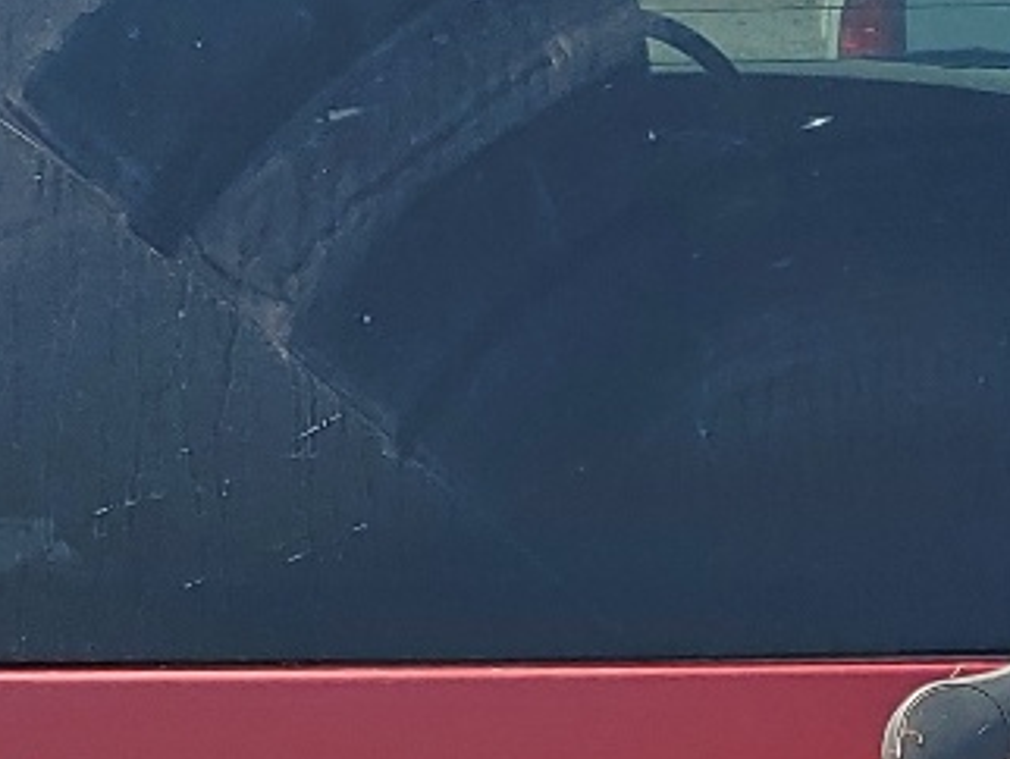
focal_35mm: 129
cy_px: 969
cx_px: 994
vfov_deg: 11.2
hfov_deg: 15.0
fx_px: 3767
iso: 50
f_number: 1.5
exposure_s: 1/2000
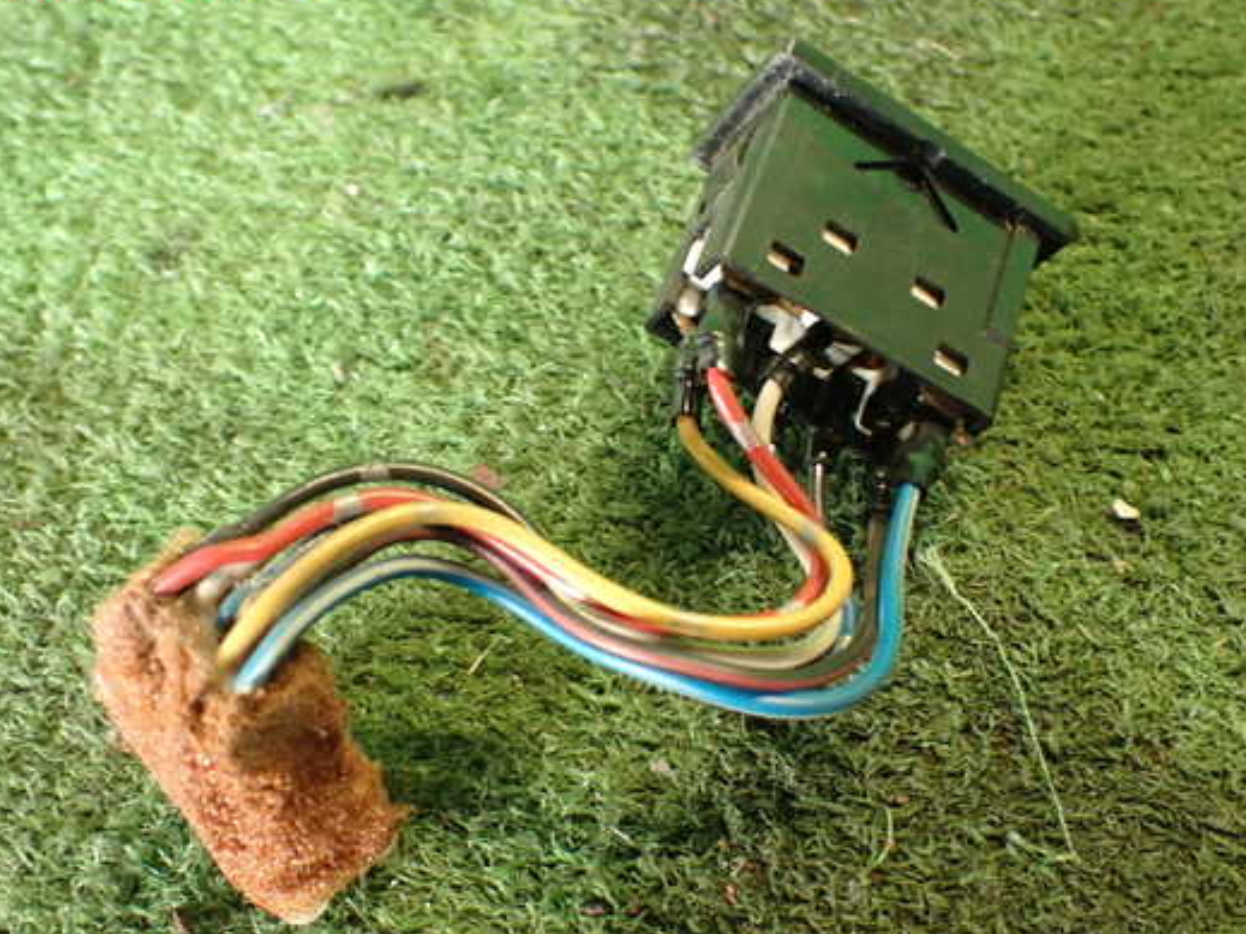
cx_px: 593
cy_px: 485
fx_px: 1332
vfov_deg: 38.6
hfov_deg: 50.1
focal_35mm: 37
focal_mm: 5.79
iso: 400
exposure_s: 1/30
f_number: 2.4
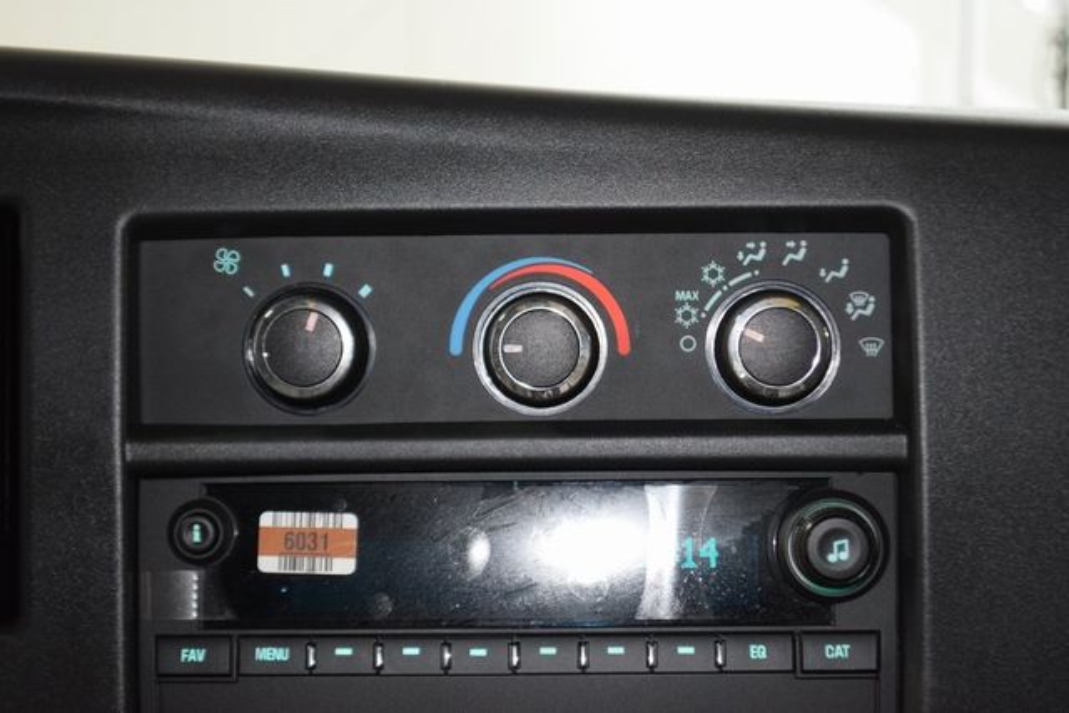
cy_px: 356
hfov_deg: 24.6
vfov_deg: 16.6
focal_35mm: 82
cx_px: 534
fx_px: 2450
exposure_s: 1/30
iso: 2000
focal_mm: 55
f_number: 5.6
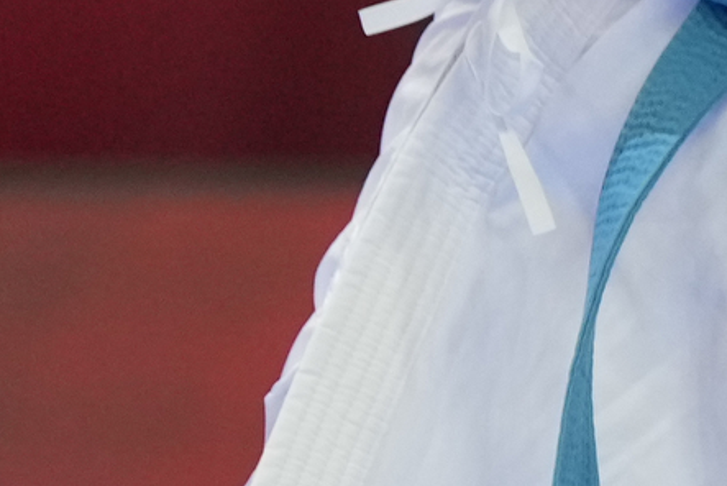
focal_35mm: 1460
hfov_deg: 1.4
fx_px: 29502
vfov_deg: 0.9
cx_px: 1072
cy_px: -652
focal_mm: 173
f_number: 2.8
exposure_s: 1/1000
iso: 2000
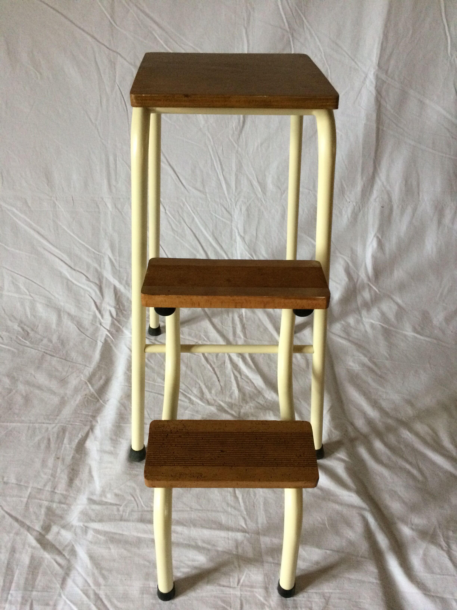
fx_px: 510
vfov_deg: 61.7
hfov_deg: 48.2
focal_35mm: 29
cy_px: 305
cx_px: 228
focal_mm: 4.15
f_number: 2.2
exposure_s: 1/20
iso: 320
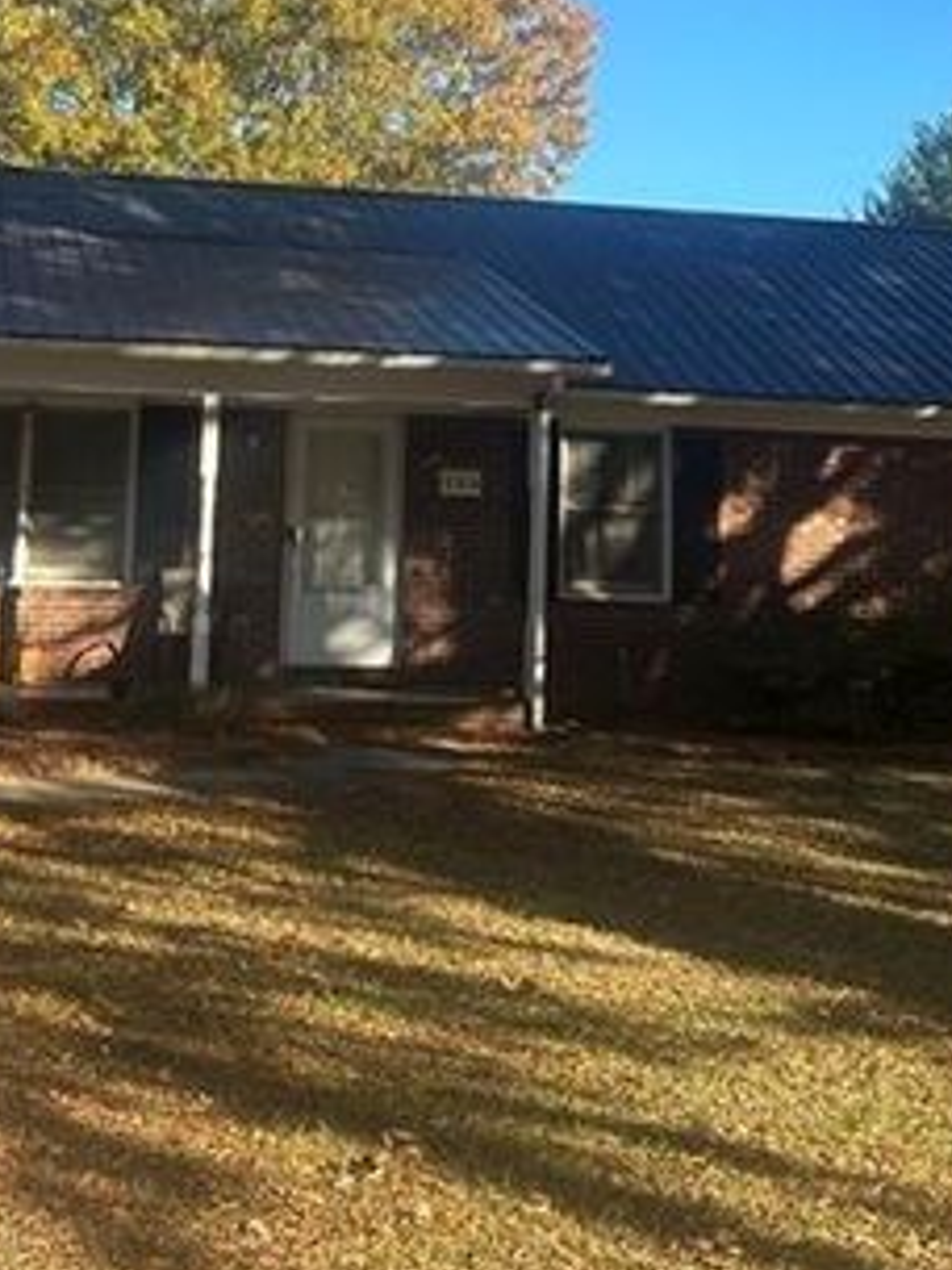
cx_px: 388
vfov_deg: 32.7
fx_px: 2090
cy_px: 236
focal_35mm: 57
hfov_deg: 25.6
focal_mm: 5.7
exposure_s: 1/1511
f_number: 1.5
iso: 50
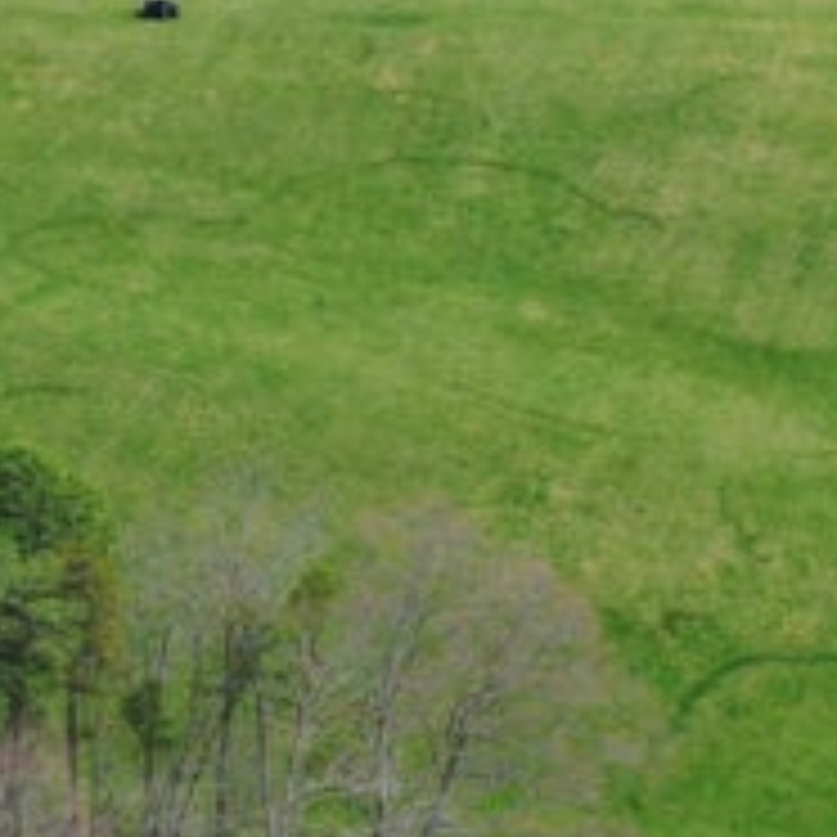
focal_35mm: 123
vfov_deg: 14.1
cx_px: 324
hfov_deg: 14.2
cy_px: 126
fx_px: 3365
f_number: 4.5
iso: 100
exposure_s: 1/200
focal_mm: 10.26
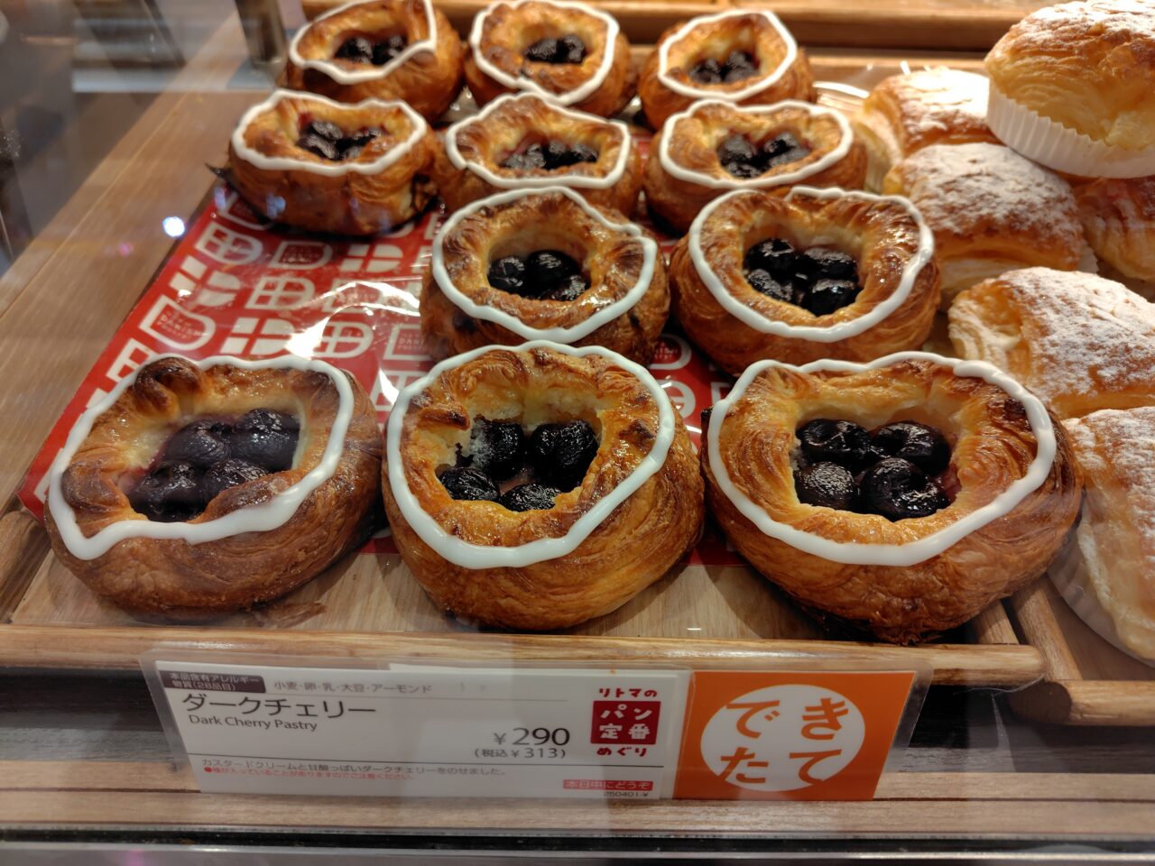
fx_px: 767
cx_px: 578
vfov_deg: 58.9
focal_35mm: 23
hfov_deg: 73.9
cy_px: 433
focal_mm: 5.6
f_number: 1.9
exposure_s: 1/120
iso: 123
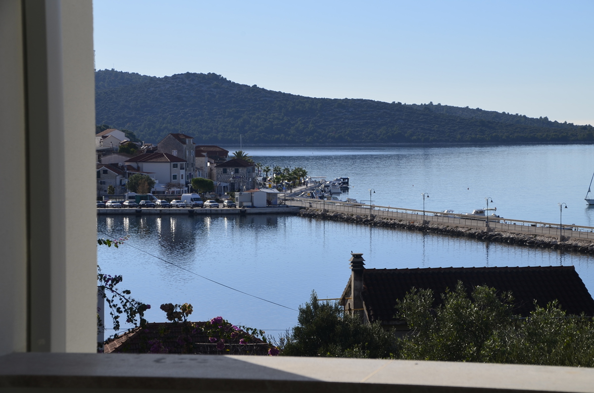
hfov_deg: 20.1
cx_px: 297
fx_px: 1679
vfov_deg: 13.4
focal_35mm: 102
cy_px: 196
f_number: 11
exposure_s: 1/160
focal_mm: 68
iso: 100
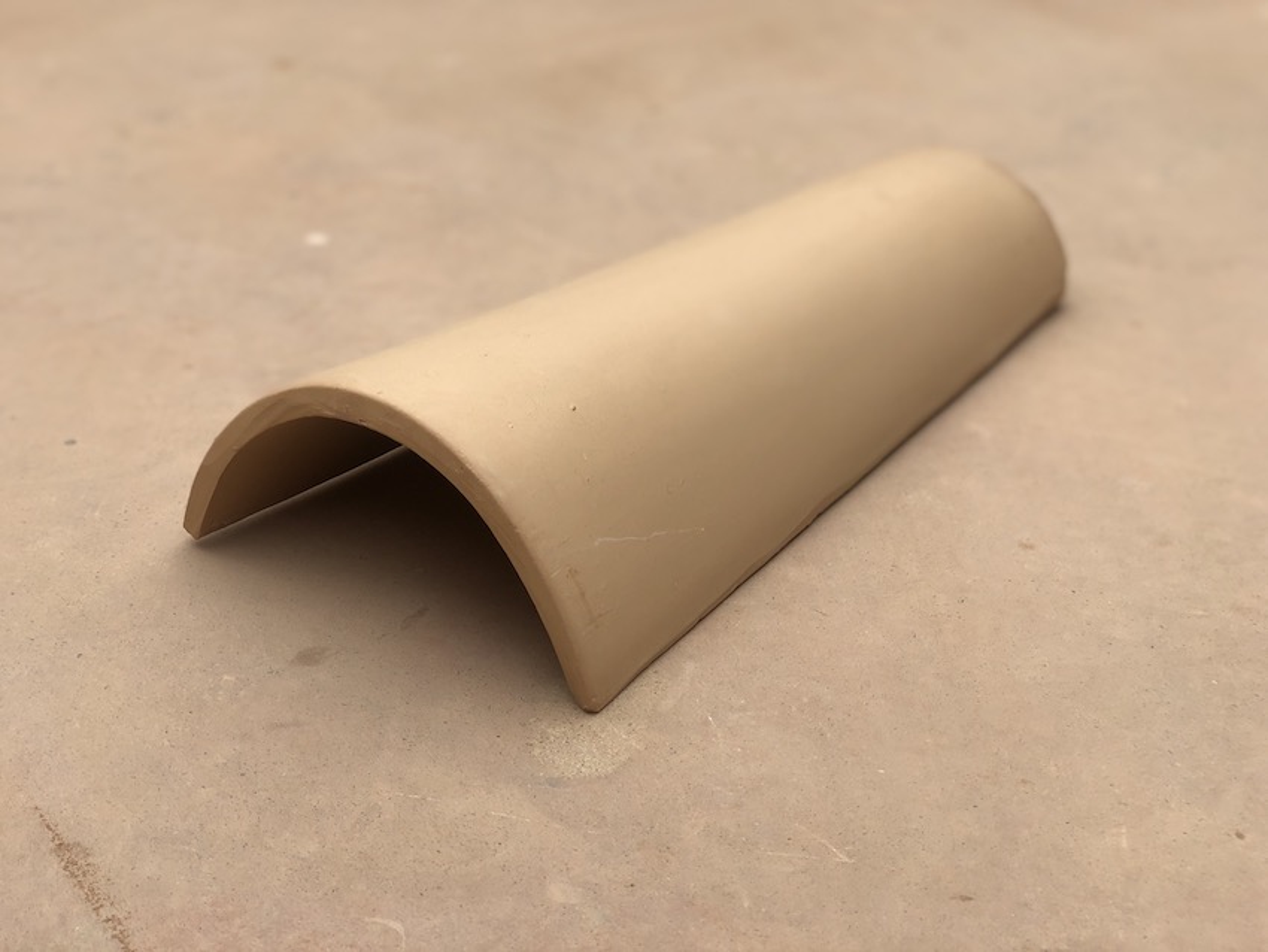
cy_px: 476
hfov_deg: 36.8
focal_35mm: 52
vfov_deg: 28.0
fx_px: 1905
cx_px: 634
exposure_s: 1/329
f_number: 2.4
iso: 16
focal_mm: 6
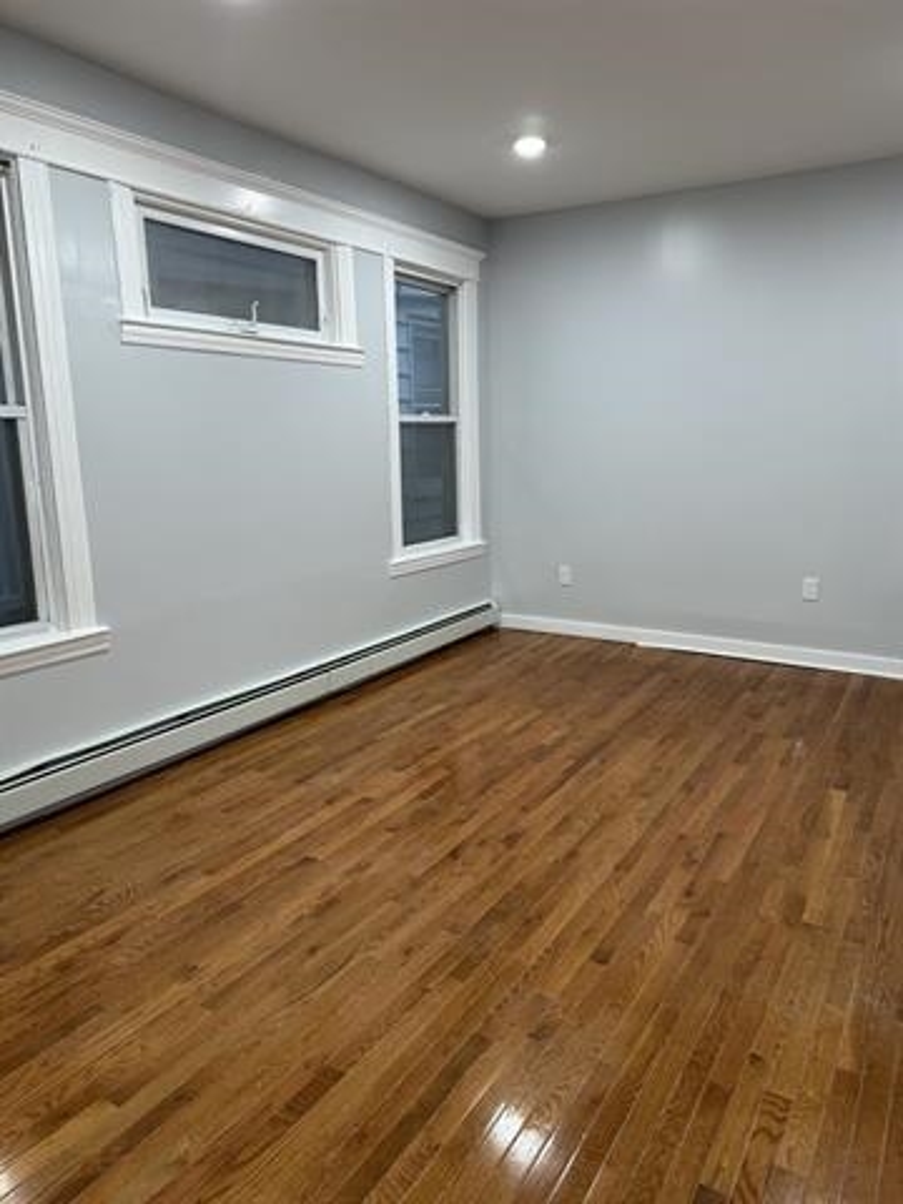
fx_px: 835
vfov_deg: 71.6
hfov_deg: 56.8
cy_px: 602
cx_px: 452
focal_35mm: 24
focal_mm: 6.76
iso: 125
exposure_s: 1/60
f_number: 1.78
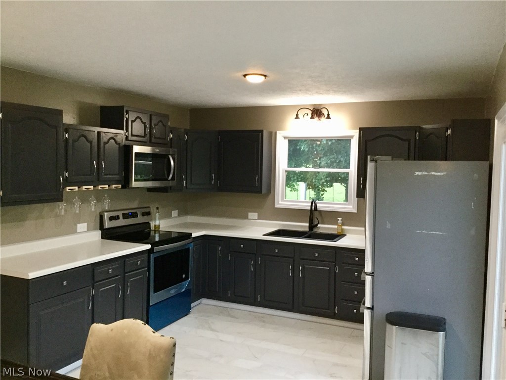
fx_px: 453
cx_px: 253
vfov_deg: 45.4
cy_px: 190
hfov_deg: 58.4
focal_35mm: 31
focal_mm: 3.3
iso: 200
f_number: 2.4
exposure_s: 1/24
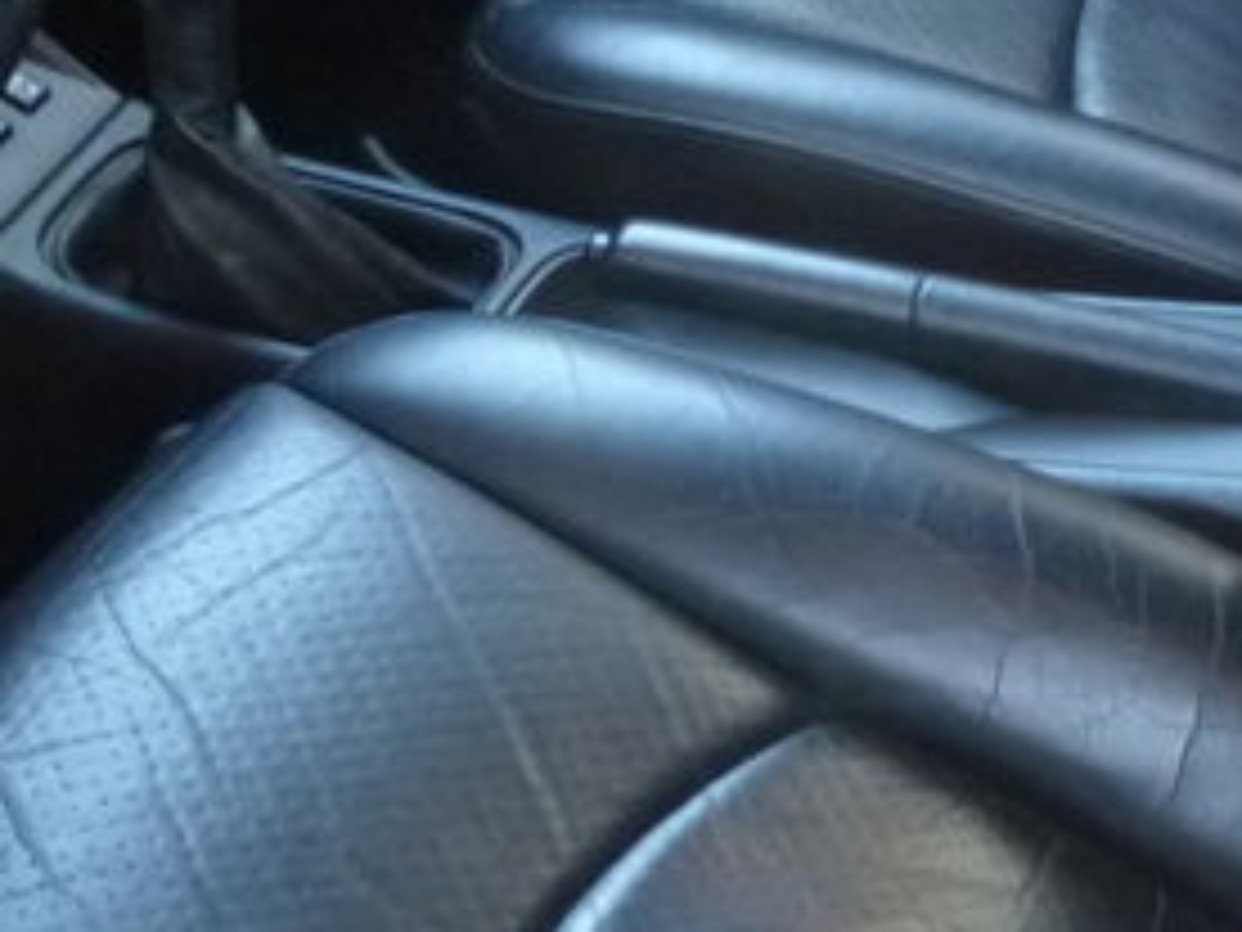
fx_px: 4126
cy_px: 369
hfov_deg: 17.0
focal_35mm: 115
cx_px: 1008
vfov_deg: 12.9
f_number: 3.6
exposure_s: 1/15
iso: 400
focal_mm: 5.5
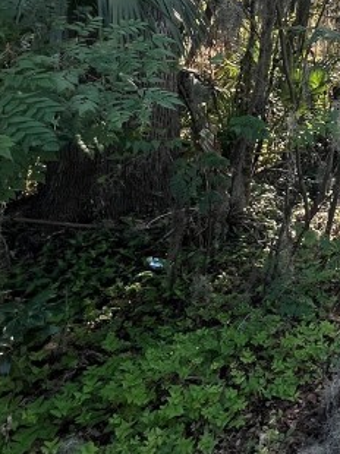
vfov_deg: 37.3
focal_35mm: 43
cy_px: -37
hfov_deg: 23.0
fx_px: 564
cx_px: 574
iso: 32
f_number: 1.8
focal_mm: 1.57
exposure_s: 1/193
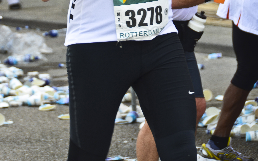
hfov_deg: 7.0
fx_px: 2109
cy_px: 2
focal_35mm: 300
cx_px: 129
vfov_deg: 4.4
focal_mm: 130
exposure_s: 1/200
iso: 200
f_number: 5.6
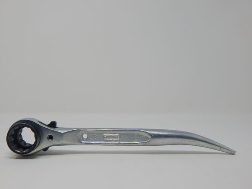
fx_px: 349
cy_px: 94
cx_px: 126
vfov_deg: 30.3
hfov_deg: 39.7
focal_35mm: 48
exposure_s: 1/125
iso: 125
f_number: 3.7
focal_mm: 8.6
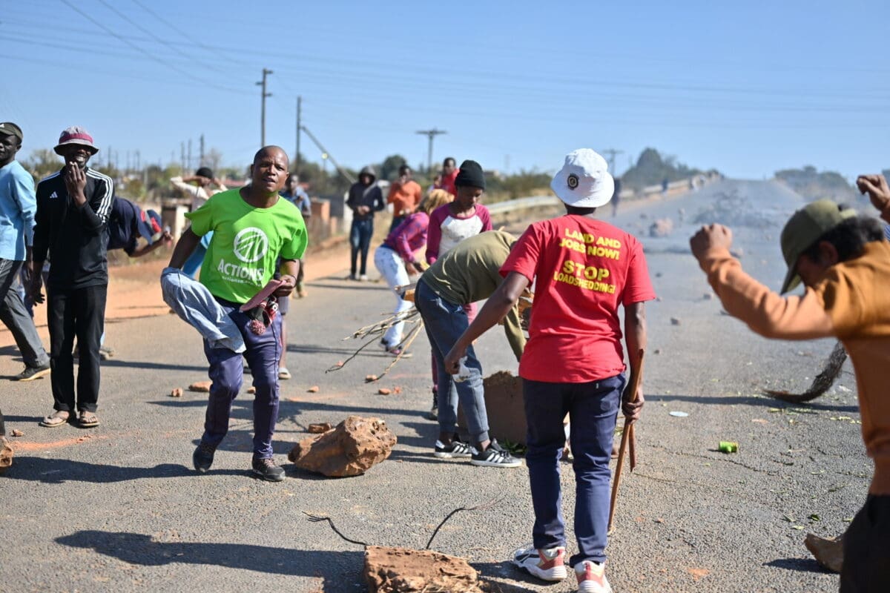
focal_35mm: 50
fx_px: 1236
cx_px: 445
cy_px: 296
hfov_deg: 39.6
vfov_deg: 27.0
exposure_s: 1/8000
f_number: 1.8
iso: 140
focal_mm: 50
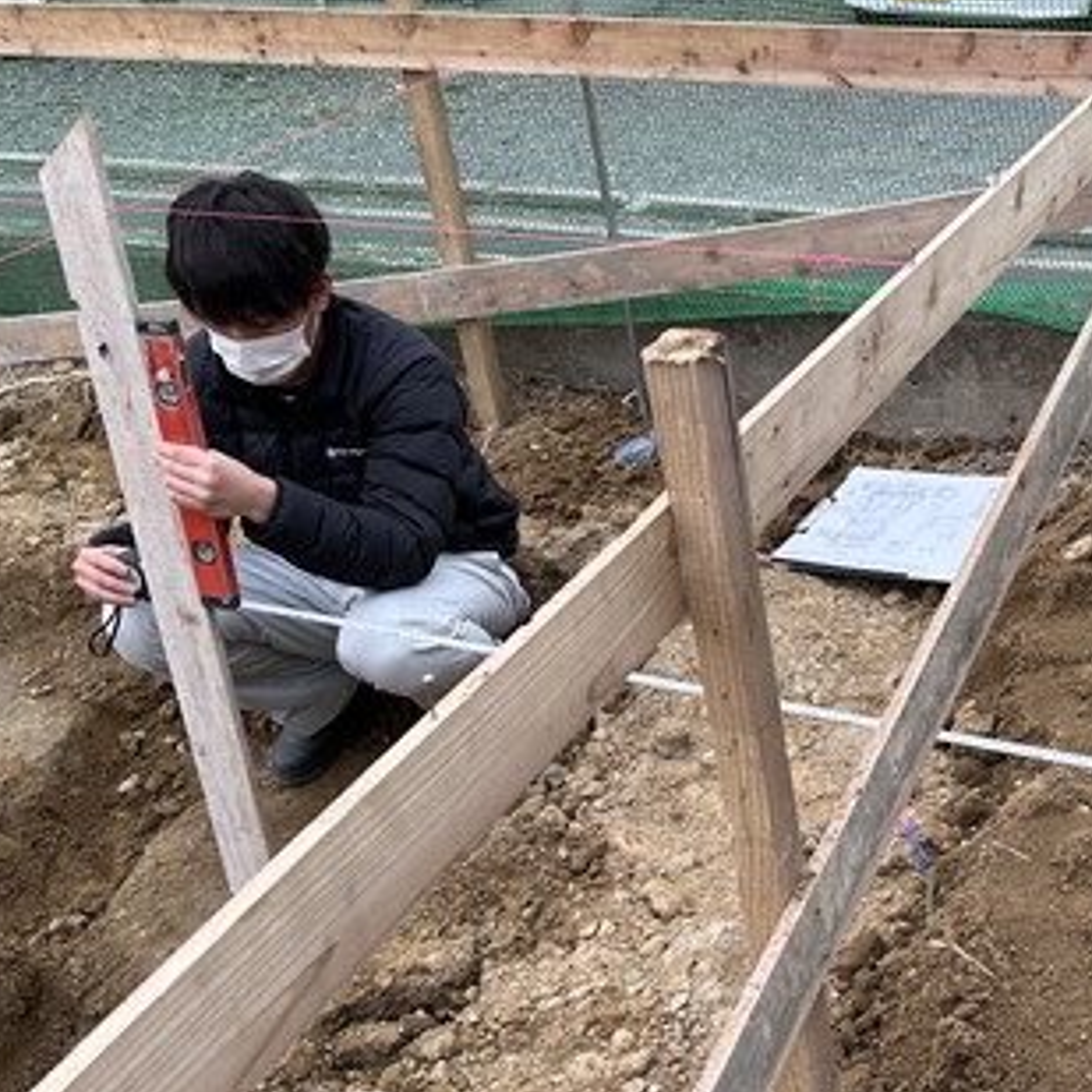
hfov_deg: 33.3
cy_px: 617
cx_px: 1011
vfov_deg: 35.3
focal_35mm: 48
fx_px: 1713
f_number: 1.78
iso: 100
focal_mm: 6.86
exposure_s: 1/121
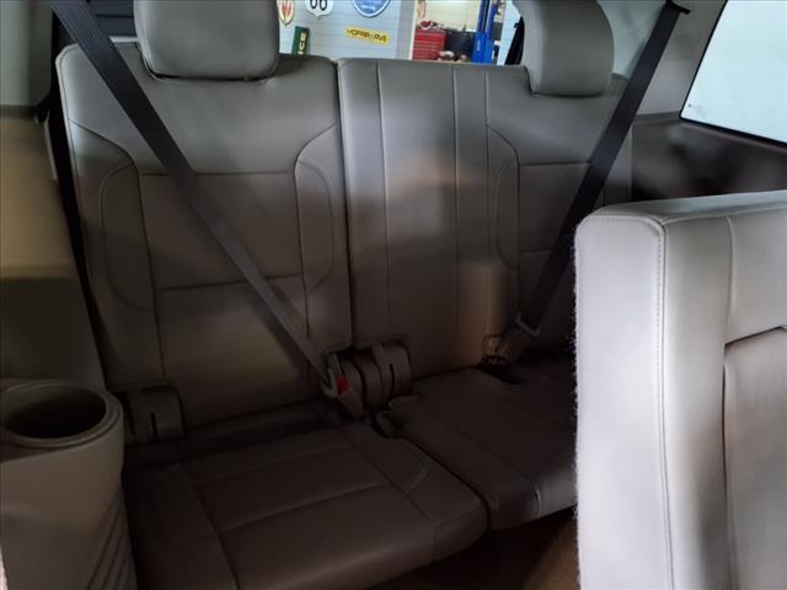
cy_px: 295
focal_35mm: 27
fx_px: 614
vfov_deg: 51.4
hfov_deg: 65.3
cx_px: 394
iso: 500
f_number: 1.9
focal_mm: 3.58
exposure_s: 1/11
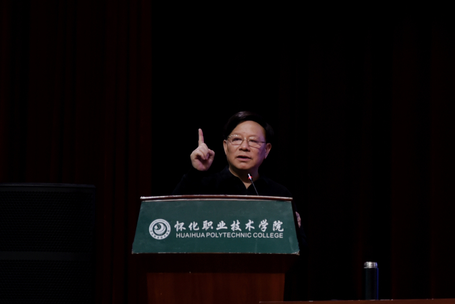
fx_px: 885
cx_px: 228
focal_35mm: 70
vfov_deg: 19.5
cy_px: 152
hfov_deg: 28.8
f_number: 2.8
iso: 1000
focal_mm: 70
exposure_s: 1/200
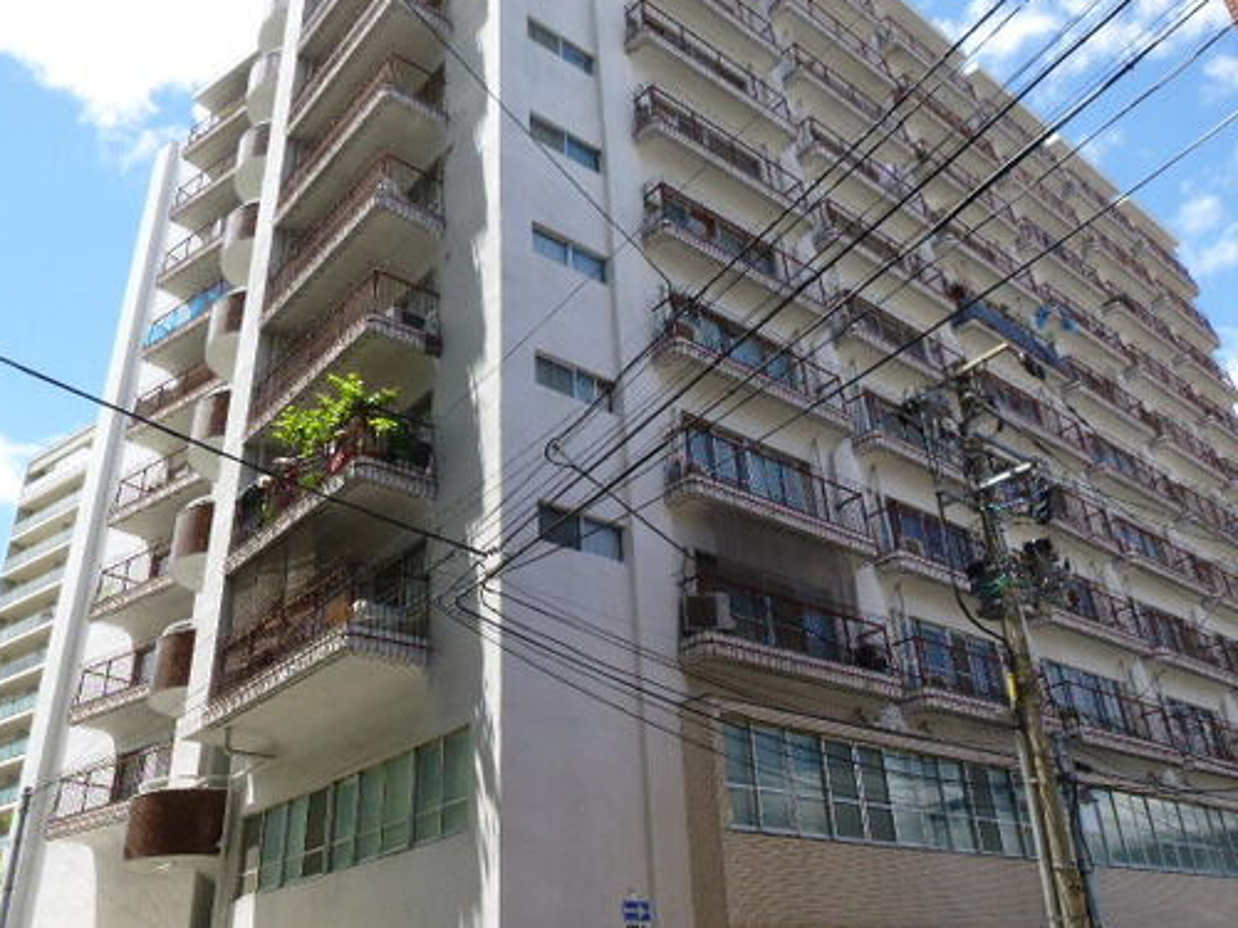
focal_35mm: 30
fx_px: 1073
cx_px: 634
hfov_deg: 60.0
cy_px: 421
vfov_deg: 46.7
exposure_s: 1/250
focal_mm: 4.5
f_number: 3.9
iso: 100
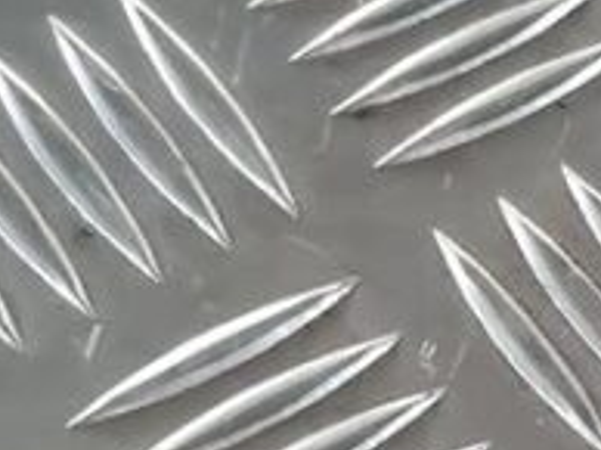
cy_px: 776
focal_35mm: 188
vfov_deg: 7.7
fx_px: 3260
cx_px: 1515
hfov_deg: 9.3
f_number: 1.8
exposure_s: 1/50
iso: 400
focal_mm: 5.4
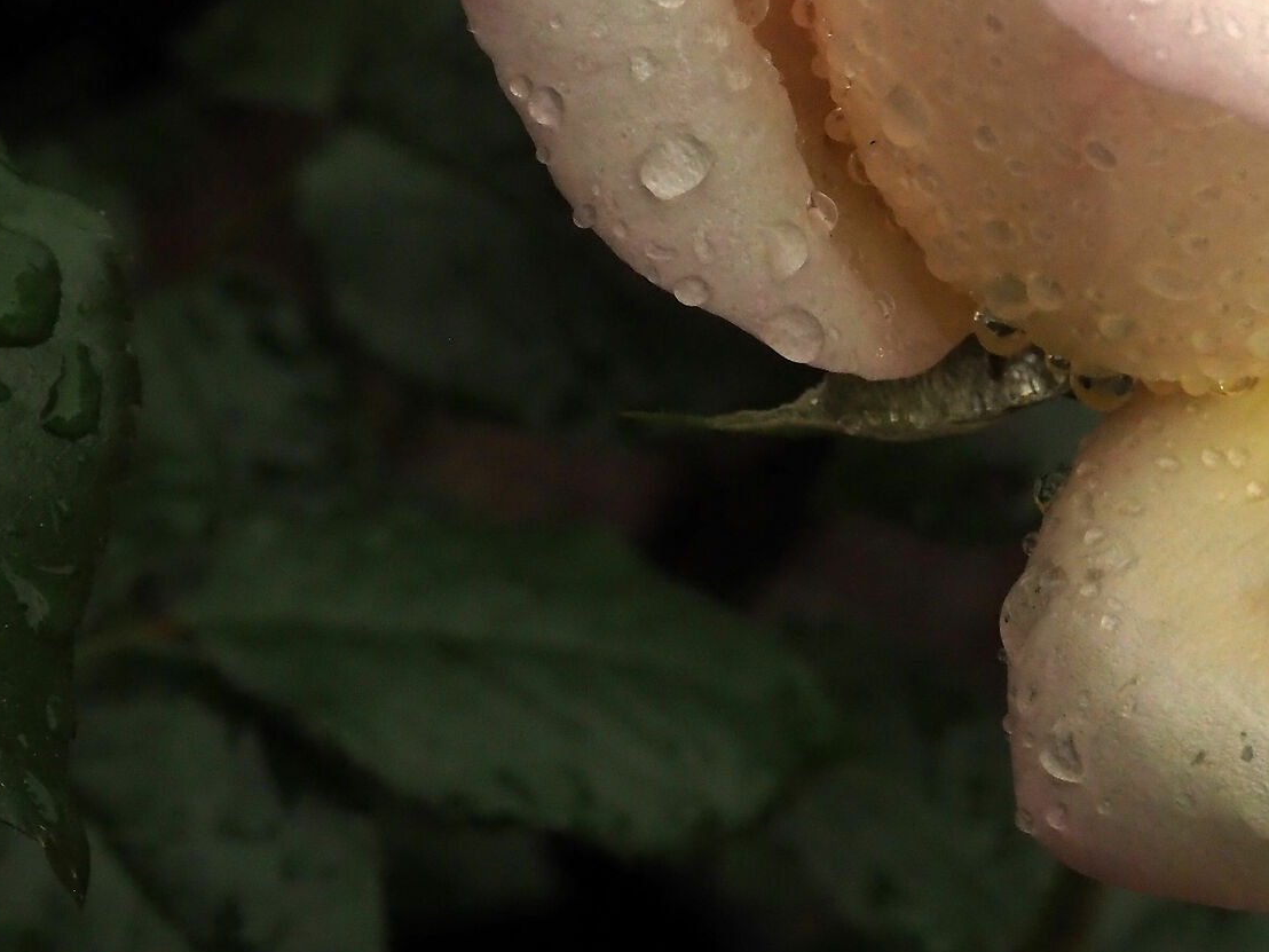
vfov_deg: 8.1
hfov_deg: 10.7
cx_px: 1362
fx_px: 6672
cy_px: 48
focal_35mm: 182
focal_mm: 42
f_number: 10
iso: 2000
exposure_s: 1/800
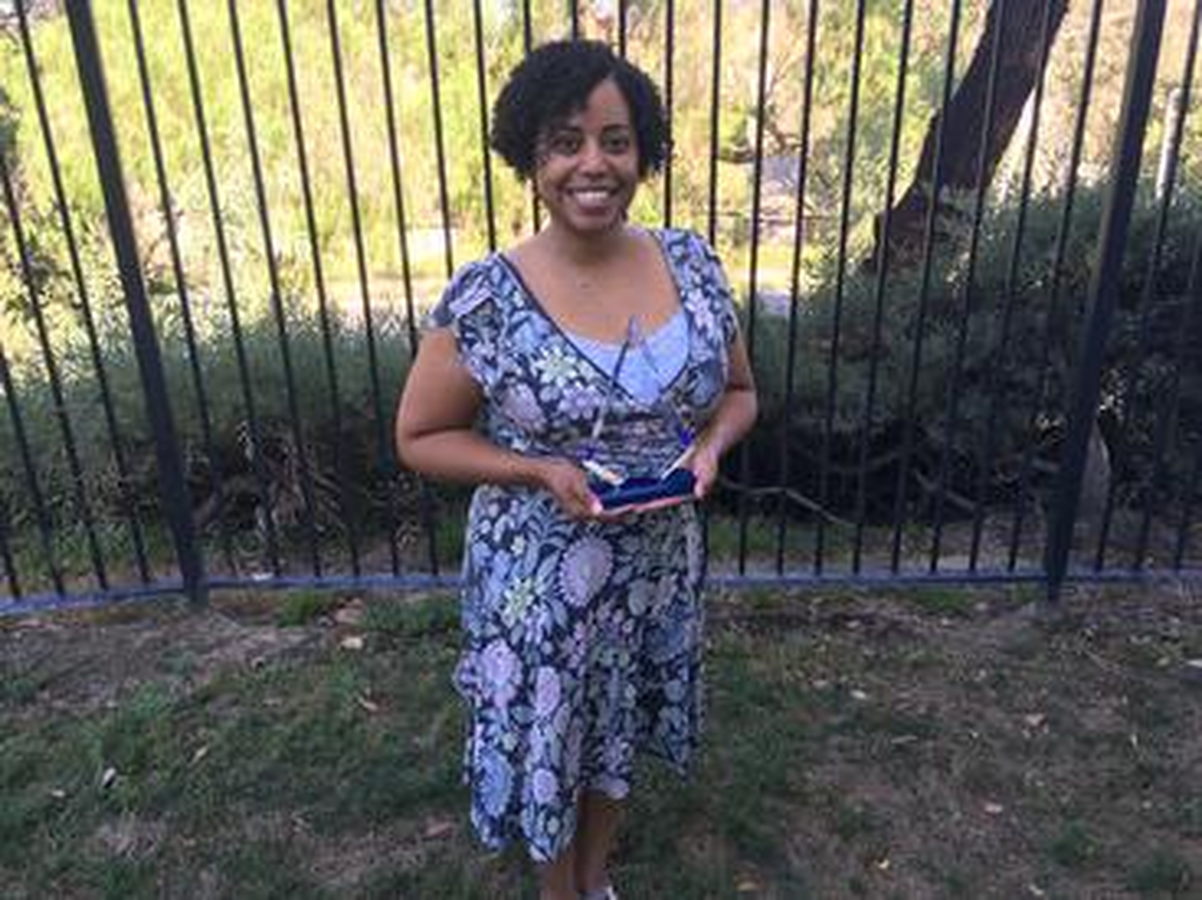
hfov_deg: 61.7
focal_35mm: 29
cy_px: 450
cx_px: 601
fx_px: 1007
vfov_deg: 48.2
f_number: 2.2
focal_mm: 4.15
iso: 25
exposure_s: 1/120
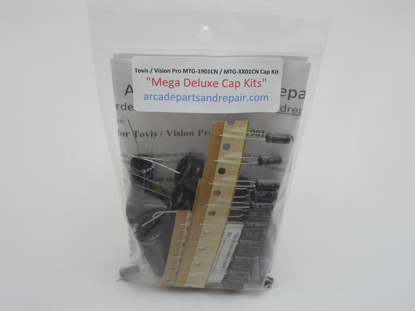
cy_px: 156
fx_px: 528
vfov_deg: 32.9
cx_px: 208
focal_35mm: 44
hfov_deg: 42.9
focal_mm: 7.9
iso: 110
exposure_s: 1/30
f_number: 4.7
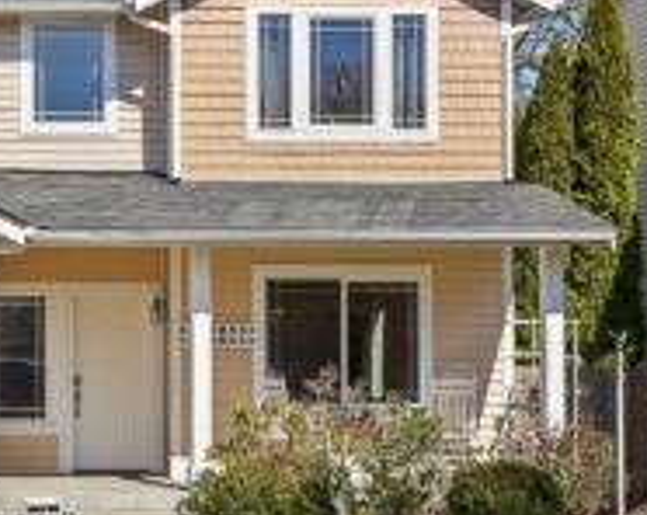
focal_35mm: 85
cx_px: -28
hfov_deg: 21.6
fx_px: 1624
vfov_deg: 18.0
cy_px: 238
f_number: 8
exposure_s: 1/750
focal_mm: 28
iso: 100
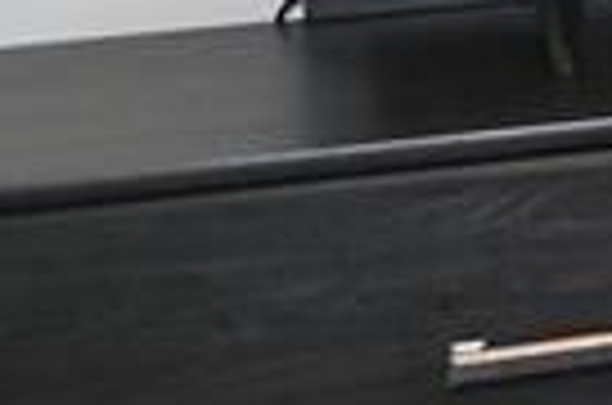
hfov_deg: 7.3
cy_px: -713
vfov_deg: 5.7
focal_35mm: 226
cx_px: 2225
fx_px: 3833
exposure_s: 1/60
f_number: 4
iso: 320
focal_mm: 30
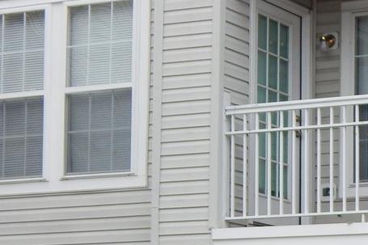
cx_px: 569
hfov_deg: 12.3
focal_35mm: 158
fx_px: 1614
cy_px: 360
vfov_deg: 8.5
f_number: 3.7
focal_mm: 8.6
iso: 125
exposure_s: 1/160
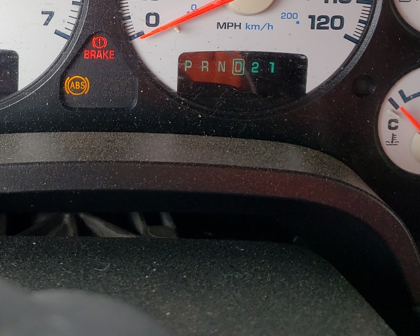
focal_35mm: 55
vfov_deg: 26.2
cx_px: 89
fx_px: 684
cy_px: 0
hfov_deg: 33.2
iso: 50
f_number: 1.5
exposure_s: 1/172
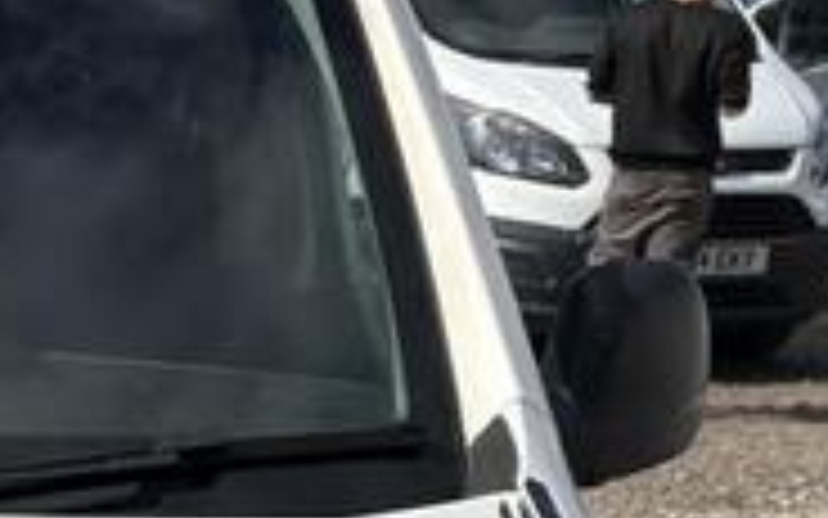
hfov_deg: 14.4
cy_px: 842
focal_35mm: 134
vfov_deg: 9.4
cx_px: -450
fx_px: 3024
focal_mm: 5.96
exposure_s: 1/8850
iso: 50
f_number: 1.6
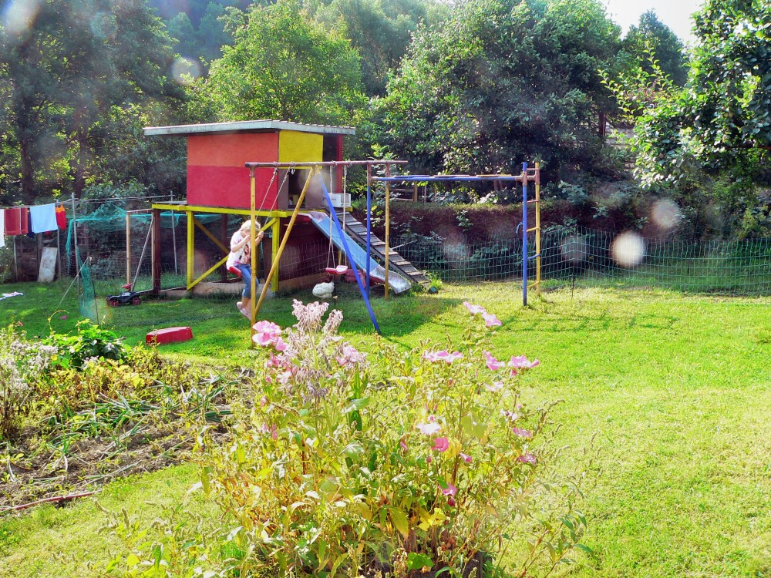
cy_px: 289
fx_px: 802
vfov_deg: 39.7
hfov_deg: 51.4
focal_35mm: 36
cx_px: 386
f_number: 4
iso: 80
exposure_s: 1/100
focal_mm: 6
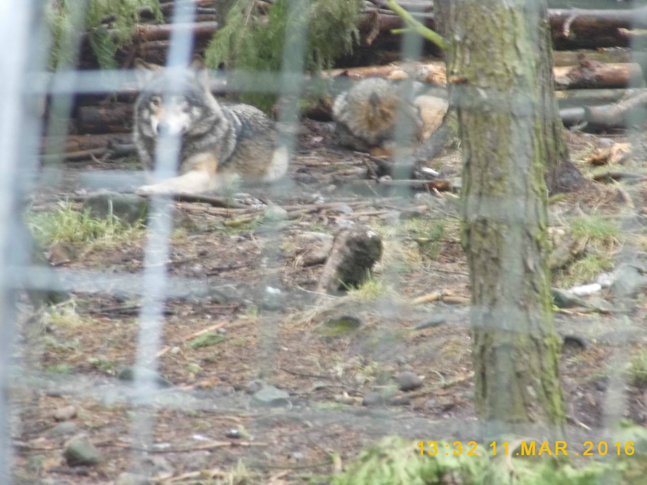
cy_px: 242
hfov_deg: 5.0
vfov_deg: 3.8
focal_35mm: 396
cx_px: 324
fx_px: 7402
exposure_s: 1/13
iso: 400
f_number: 5.7
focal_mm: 70.9
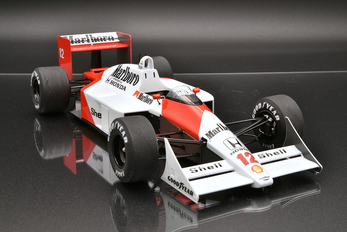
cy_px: 116
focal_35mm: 60
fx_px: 578
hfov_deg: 33.4
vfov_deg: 22.6
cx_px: 174
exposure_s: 1
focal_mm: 40
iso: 100
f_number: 32
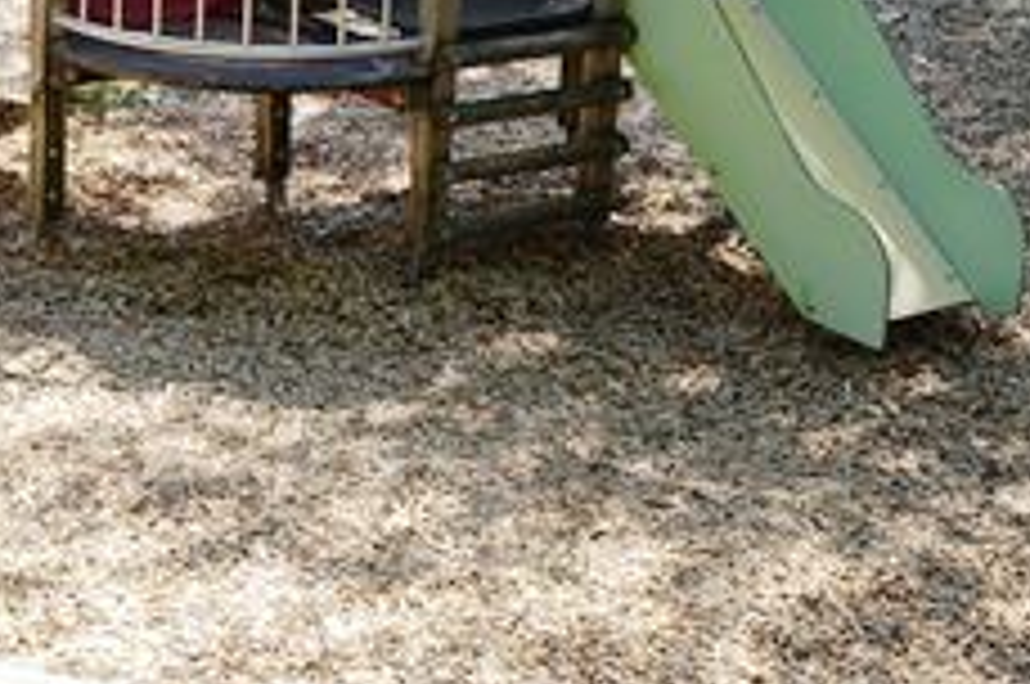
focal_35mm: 84
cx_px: 261
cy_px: 45
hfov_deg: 24.0
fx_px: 2400
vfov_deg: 16.0
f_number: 4
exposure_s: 1/200
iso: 125
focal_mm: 14.84
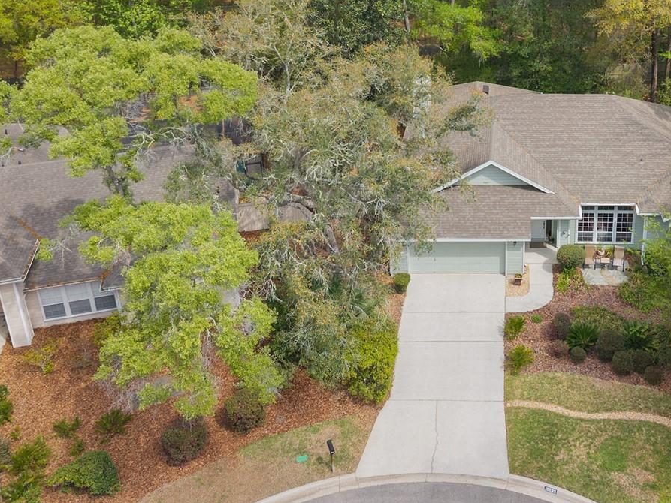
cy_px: 89
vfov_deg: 32.5
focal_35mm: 43
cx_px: 515
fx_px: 834
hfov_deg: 42.3
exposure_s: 1/2500
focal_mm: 8.67
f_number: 1.8
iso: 170
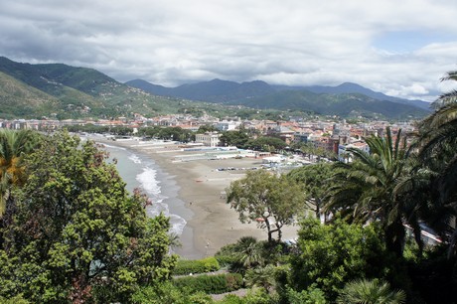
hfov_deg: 67.4
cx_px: 228
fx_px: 342
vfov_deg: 47.9
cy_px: 152
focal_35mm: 27
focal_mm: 18
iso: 200
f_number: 7.1
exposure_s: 1/400
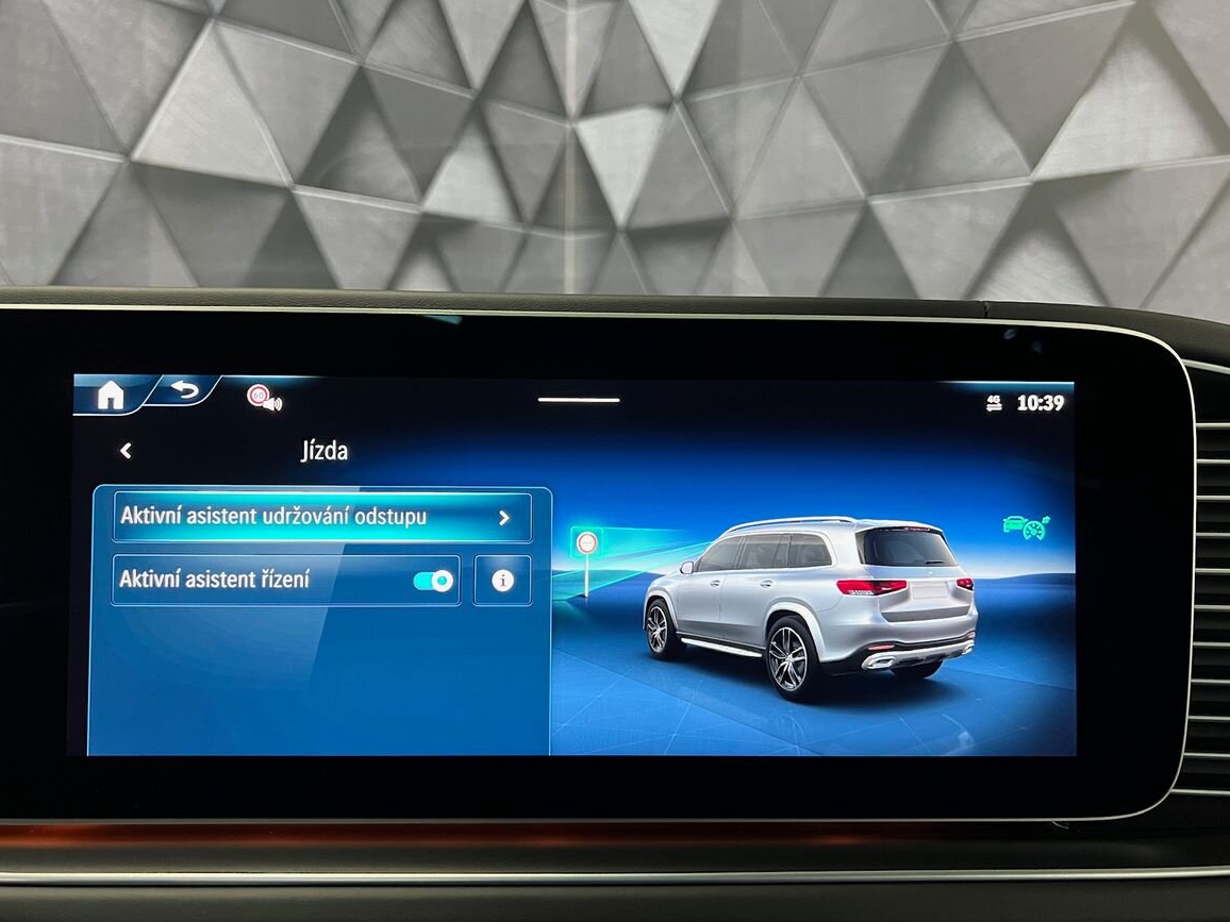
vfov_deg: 51.4
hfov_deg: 65.3
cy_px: 463
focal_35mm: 27
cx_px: 600
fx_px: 959
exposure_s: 1/52
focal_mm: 5.7
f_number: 1.5
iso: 500
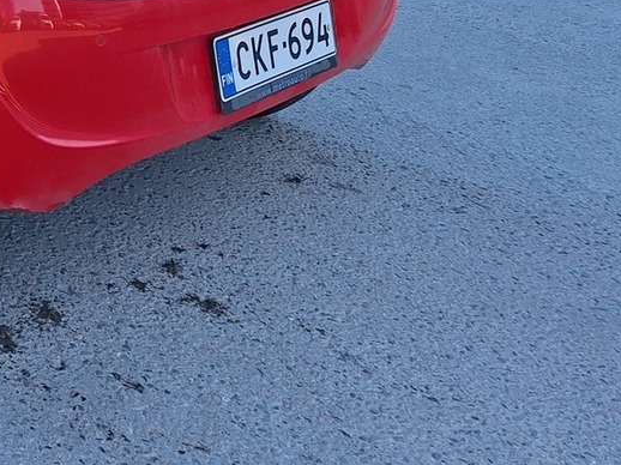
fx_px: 1148
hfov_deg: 26.8
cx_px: -125
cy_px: -133
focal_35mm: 64
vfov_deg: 20.9
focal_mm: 5.54
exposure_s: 1/802
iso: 40
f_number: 1.8
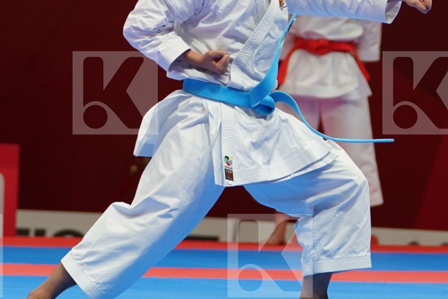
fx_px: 5760
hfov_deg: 4.5
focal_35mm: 463
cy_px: 93
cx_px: 270
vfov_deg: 3.0
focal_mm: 168
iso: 1250
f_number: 4
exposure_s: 1/500
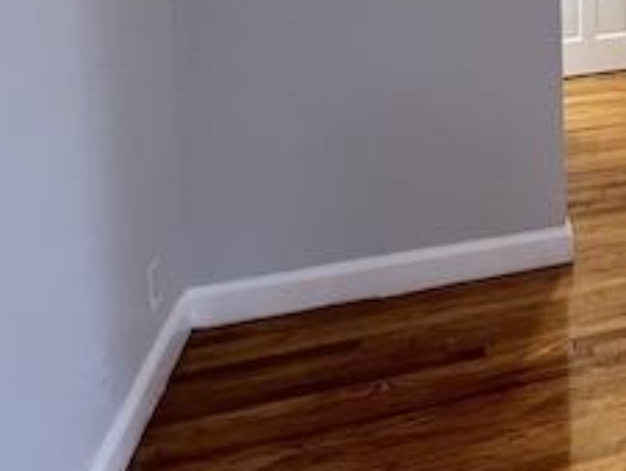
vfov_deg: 26.7
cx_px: 789
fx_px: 833
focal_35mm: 46
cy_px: -141
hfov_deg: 32.4
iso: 250
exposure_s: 1/60
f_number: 1.8
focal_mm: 1.57
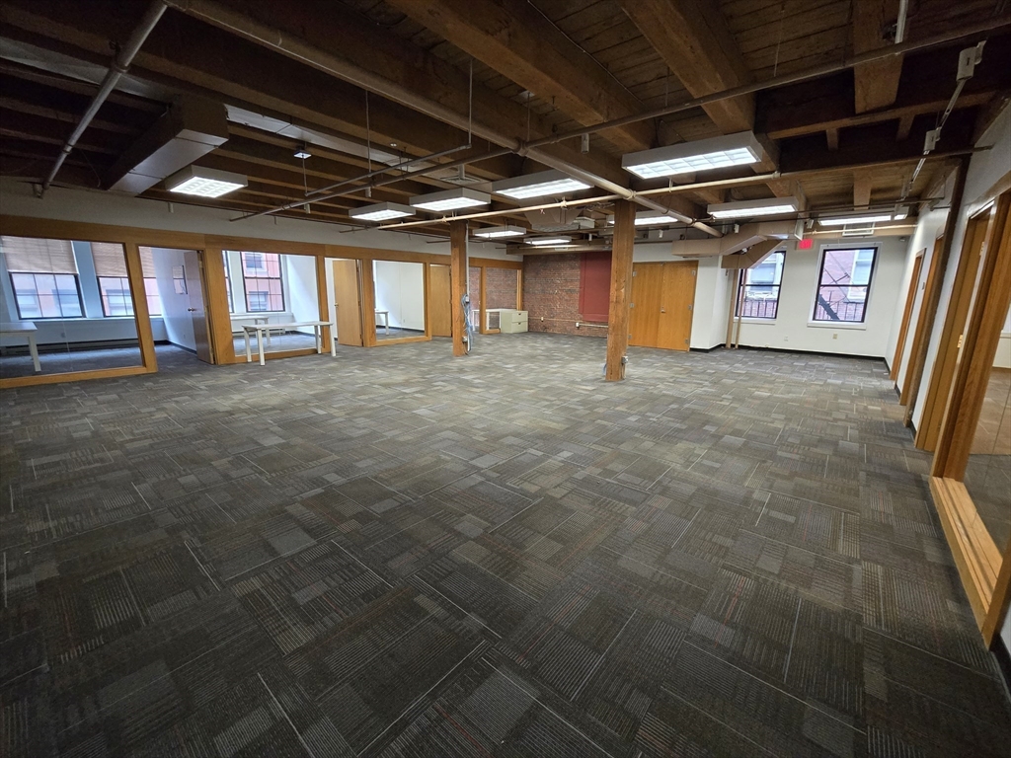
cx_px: 506
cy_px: 379
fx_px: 380
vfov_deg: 89.9
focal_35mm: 13
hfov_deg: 106.2
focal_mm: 2.2
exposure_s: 1/60
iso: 500
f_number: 2.2
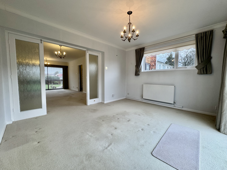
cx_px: 114
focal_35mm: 14
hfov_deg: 102.1
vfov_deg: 85.7
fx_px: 92
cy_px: 85
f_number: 2.2
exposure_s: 1/100
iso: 64
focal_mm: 2.22
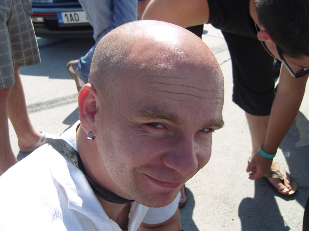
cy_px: 116
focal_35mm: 34
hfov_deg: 54.0
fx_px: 304
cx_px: 154
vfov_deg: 41.8
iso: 100
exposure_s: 1/160
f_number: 7
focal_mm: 7.3
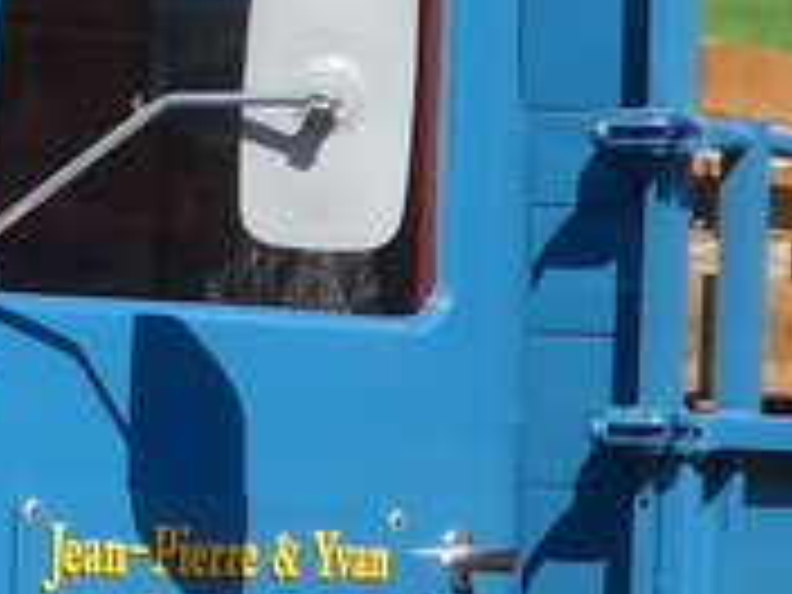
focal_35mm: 266
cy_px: 972
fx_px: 6086
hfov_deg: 7.3
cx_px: -428
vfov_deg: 5.5
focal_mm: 8
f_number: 2.8
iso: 80
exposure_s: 1/1000
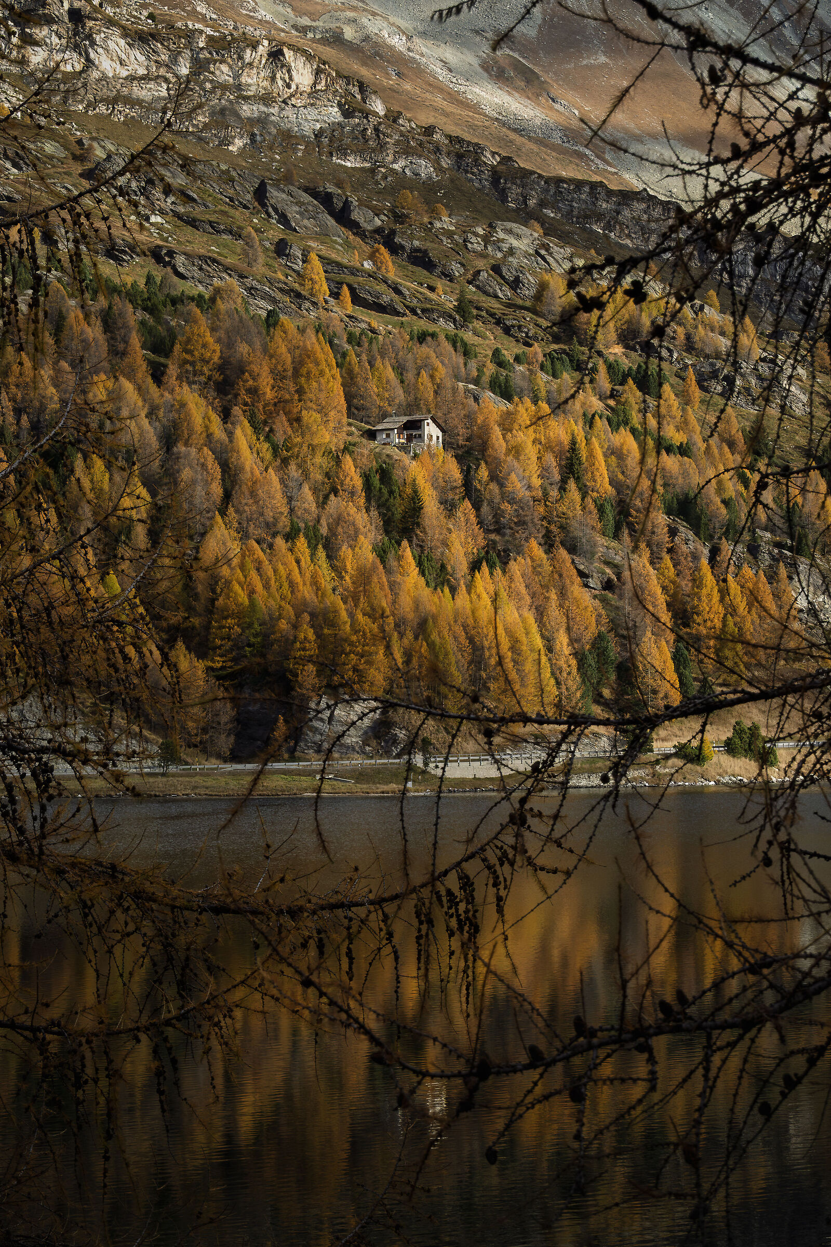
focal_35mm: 93
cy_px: 624
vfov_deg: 21.9
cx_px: 416
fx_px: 3220
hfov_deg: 14.7
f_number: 13
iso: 320
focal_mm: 62
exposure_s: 1/250
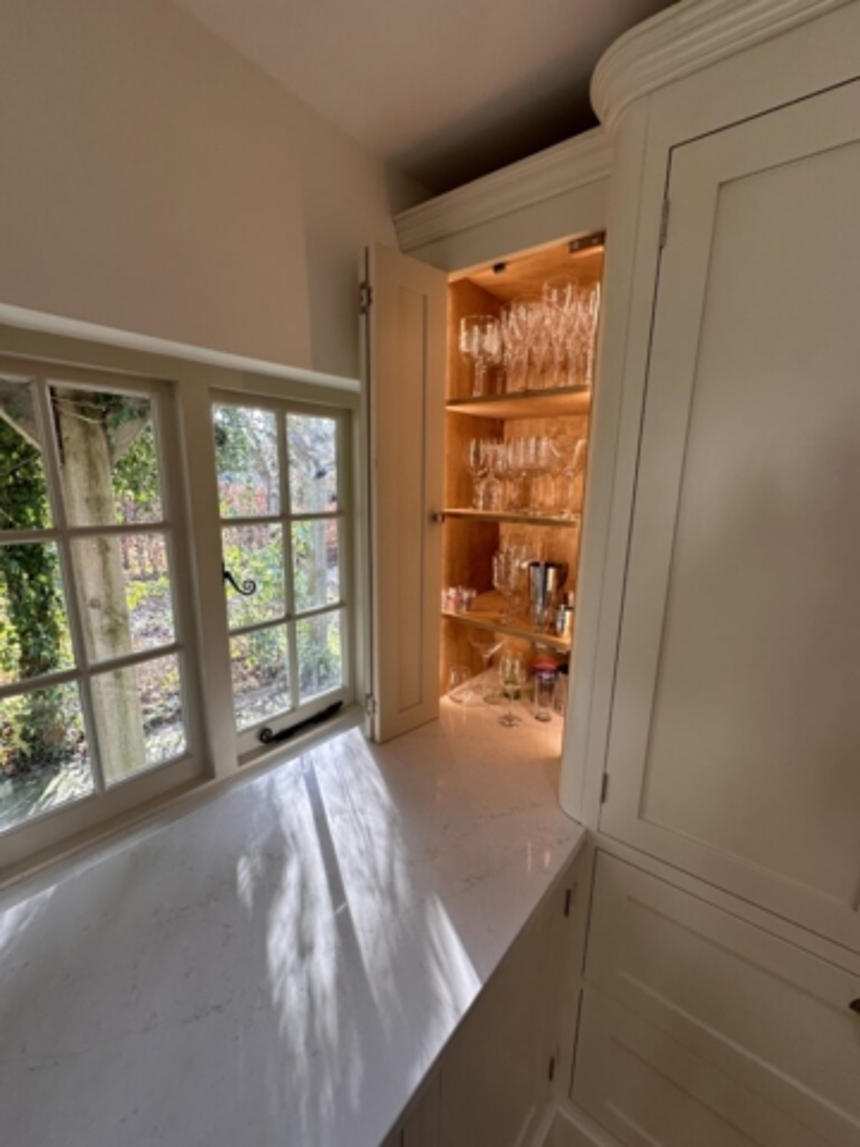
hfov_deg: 85.7
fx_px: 464
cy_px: 574
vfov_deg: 102.1
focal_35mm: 14
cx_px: 430
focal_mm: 2.22
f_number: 2.2
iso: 80
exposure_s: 1/100
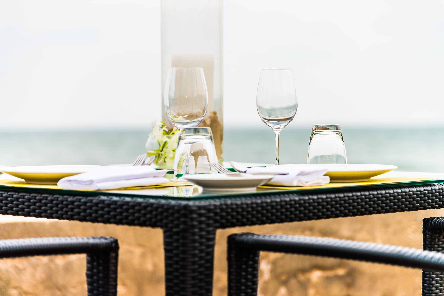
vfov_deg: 11.4
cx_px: 222
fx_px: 1481
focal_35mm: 120
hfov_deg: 17.1
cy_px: 148
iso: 200
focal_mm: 120
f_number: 4
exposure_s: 1/100
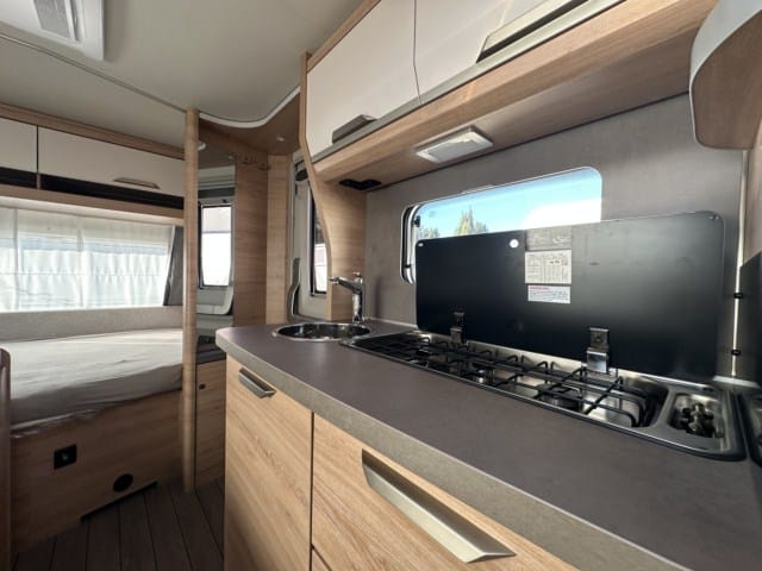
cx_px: 381
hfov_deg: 102.1
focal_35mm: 14
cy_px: 286
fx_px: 308
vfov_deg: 85.7
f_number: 2.2
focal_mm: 2.22
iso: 125
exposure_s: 1/99
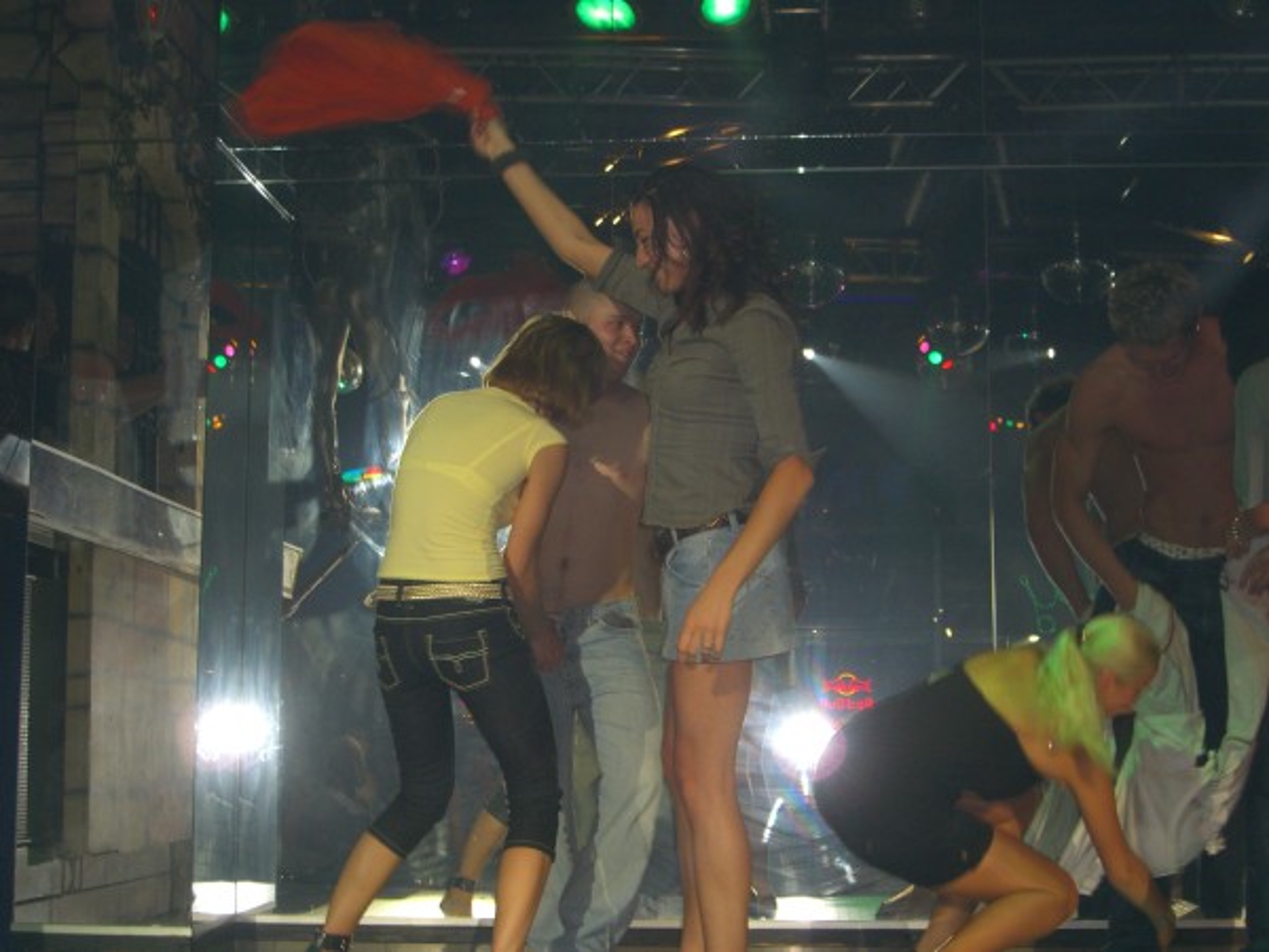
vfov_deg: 25.7
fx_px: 2090
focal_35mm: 57
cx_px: 634
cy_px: 476
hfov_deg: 33.8
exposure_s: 1/60
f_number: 3.6
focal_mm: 11.8
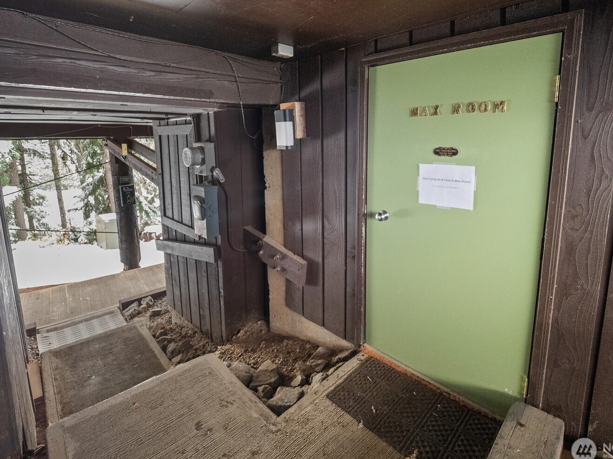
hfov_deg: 91.0
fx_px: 301
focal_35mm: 17
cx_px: 320
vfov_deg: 74.1
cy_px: 190
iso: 1000
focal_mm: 7
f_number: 3.2
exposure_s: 1/60
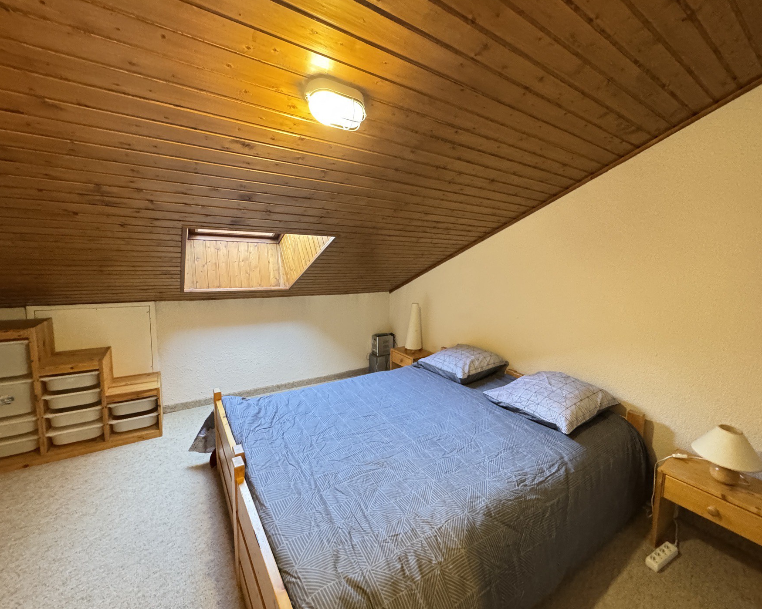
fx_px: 338
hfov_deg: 96.5
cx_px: 417
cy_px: 300
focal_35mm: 15
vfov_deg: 84.0
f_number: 2.2
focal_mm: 2.22
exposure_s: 1/33
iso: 1000
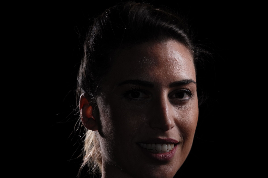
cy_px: 89
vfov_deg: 9.1
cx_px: 134
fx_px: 1114
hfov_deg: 13.7
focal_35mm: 150
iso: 100
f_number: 11.3
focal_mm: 100.3
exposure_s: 1/160
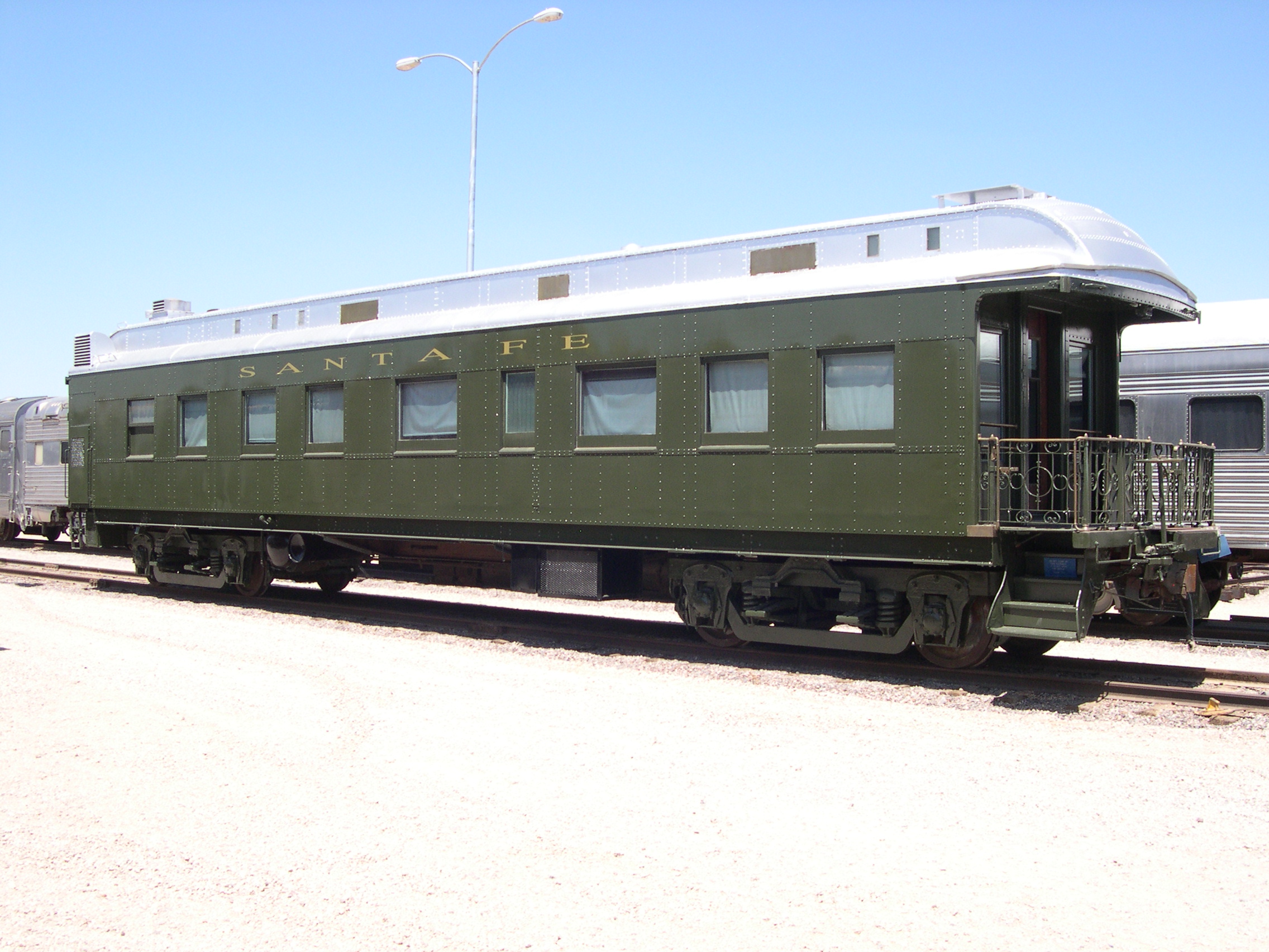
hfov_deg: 49.0
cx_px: 634
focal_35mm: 38
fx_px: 1393
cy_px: 476
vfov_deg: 37.7
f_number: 7.6
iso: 141
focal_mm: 8
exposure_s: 1/158
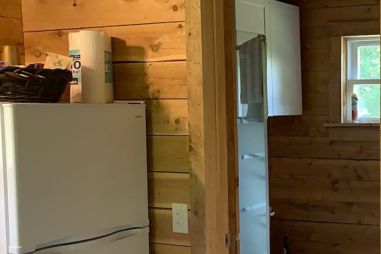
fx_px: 645
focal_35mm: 61
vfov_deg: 22.2
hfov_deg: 30.5
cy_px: 157
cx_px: 384
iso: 200
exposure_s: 1/60
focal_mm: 4.25
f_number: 1.8
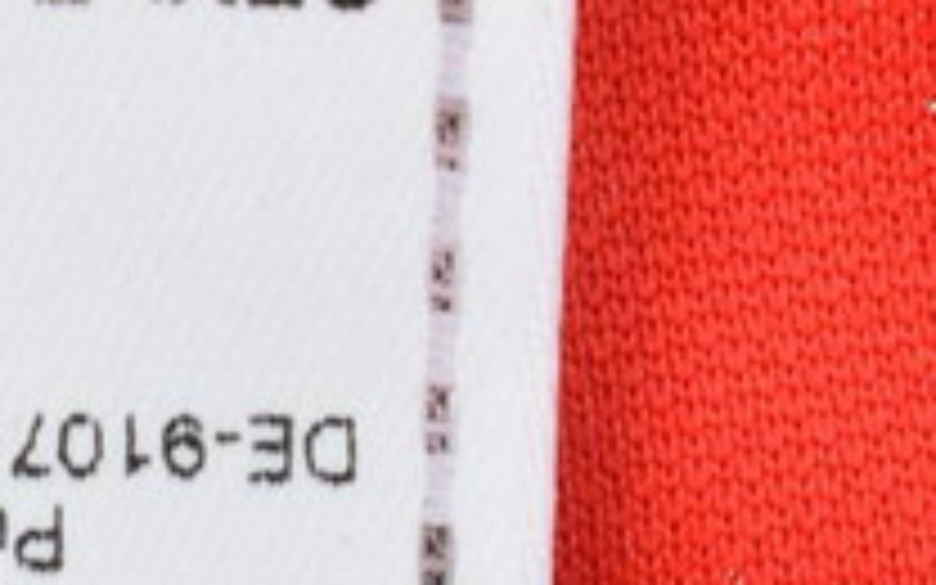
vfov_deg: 6.4
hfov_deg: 10.1
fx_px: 5255
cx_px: 7
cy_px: 200
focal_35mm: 206
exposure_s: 1/40
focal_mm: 28
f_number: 11
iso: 400
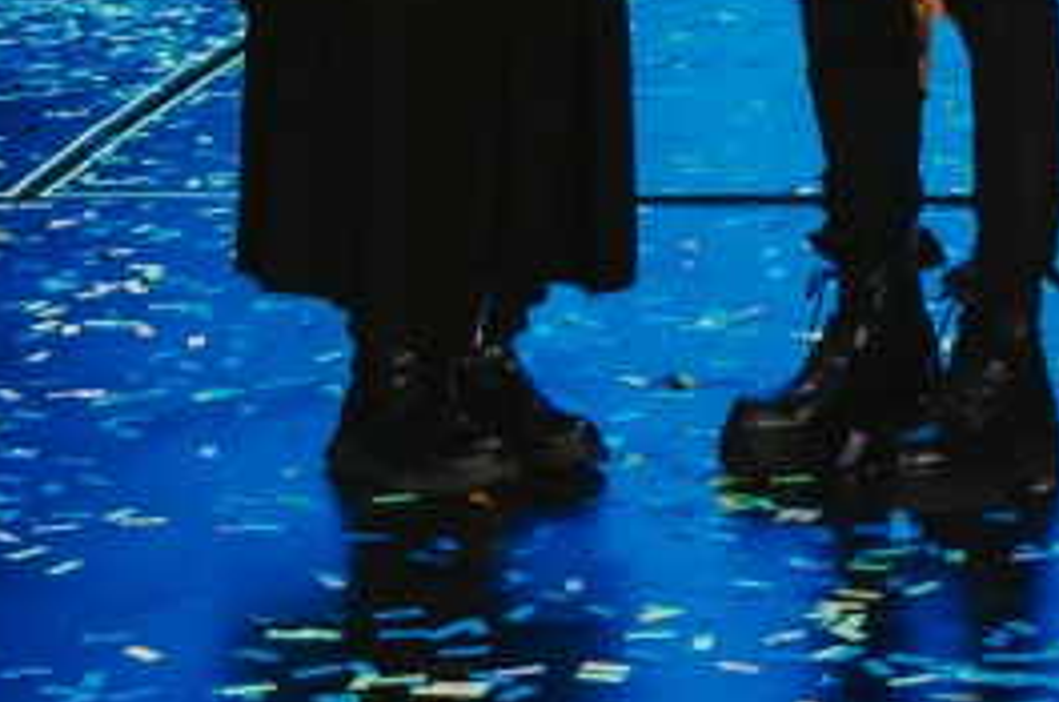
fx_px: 3614
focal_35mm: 123
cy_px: -742
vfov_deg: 10.2
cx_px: 1328
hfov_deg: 15.9
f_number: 5
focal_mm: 29.5
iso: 1250
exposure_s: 1/320
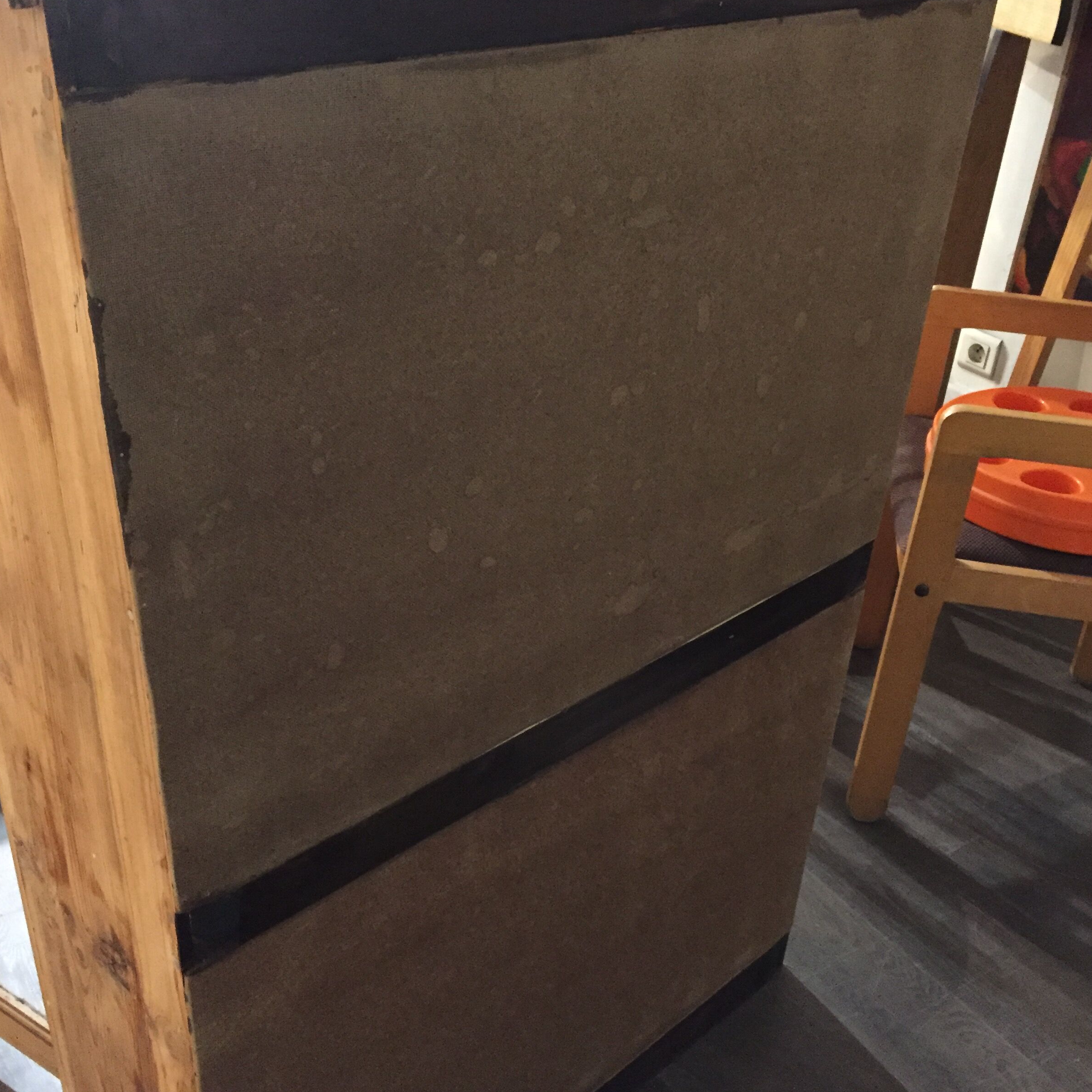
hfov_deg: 47.2
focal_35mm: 35
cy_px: 564
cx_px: 546
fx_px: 1249
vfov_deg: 47.2
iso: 320
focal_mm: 4.15
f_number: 2.2
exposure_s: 1/17
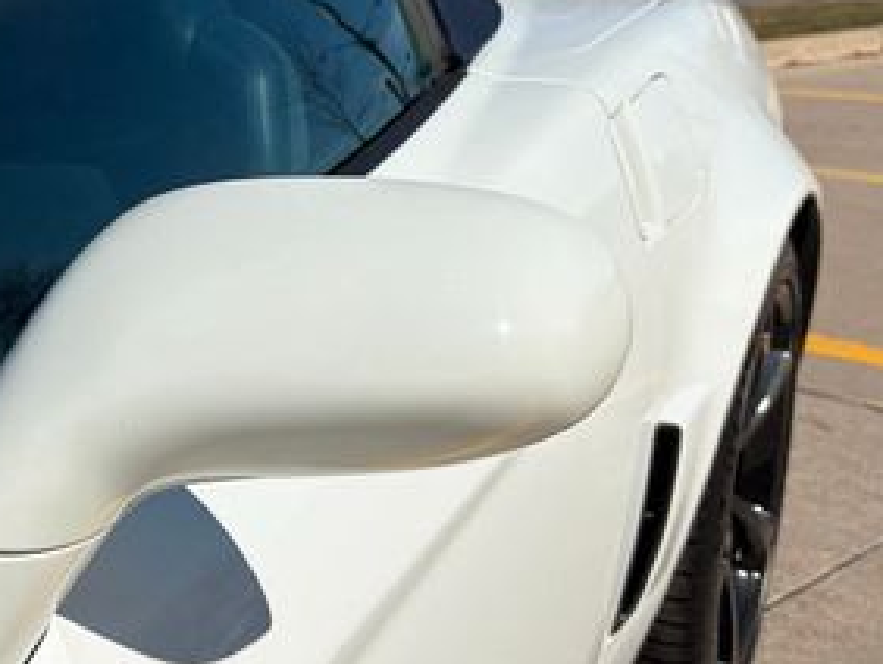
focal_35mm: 59
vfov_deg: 24.9
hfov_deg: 31.7
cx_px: 166
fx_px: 1506
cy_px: 319
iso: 50
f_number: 1.6
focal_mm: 5.96
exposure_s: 1/14493
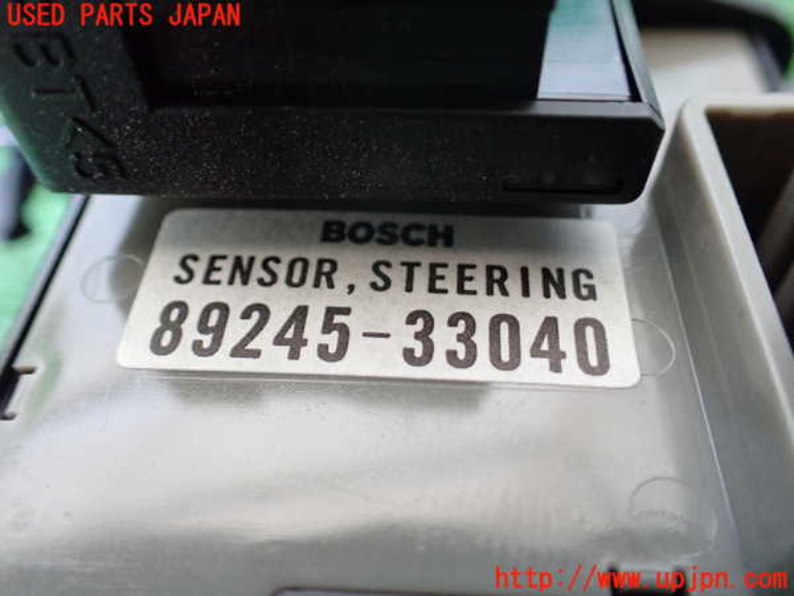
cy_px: 298
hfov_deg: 60.0
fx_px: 688
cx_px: 397
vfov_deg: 46.8
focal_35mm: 30
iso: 800
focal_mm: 5.4
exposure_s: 1/30
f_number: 2.3
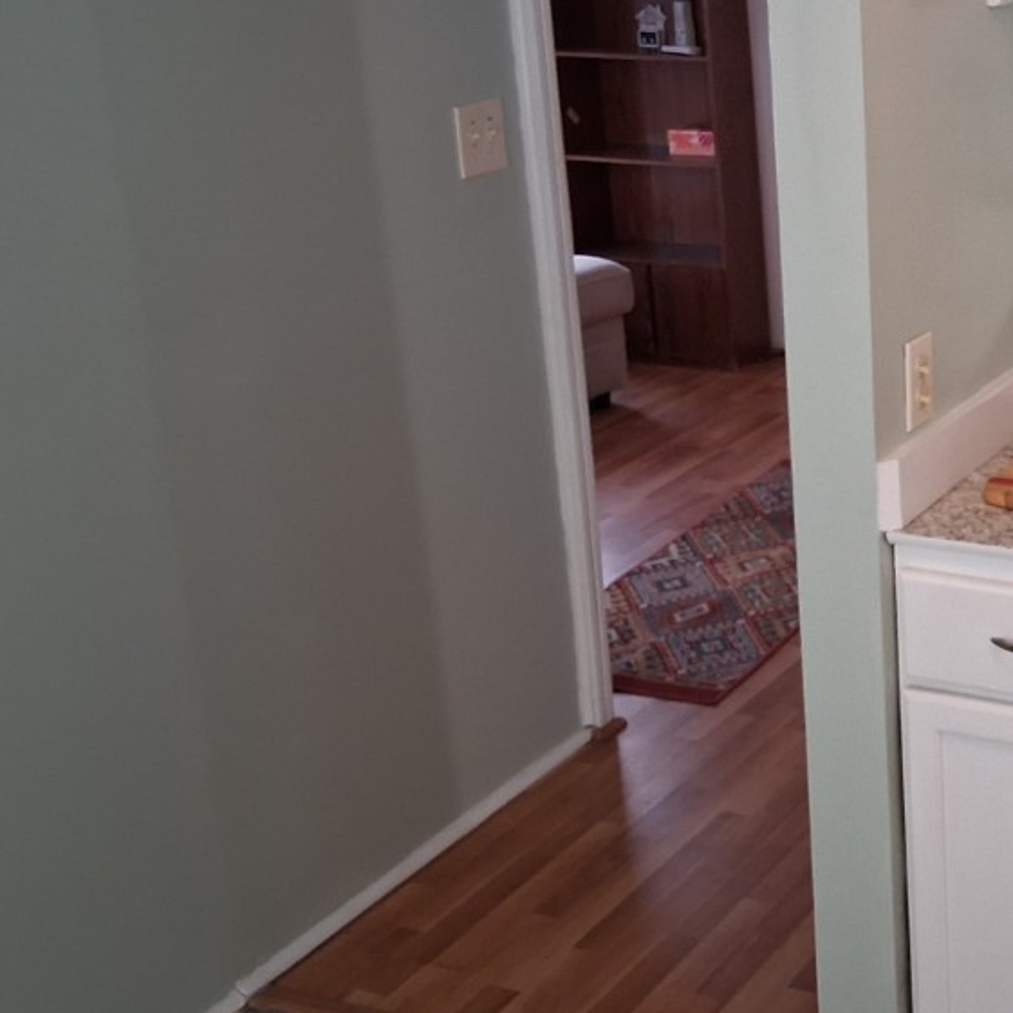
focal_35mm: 59
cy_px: 441
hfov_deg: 27.5
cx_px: 1000
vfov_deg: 29.0
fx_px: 1953
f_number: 1.8
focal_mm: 3.98
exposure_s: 1/60
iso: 500
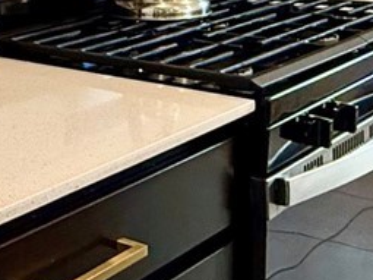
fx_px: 948
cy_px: 19
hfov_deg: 21.5
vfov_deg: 16.5
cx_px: 3
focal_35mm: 88
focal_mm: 2.22
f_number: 2.2
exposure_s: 1/60
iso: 200
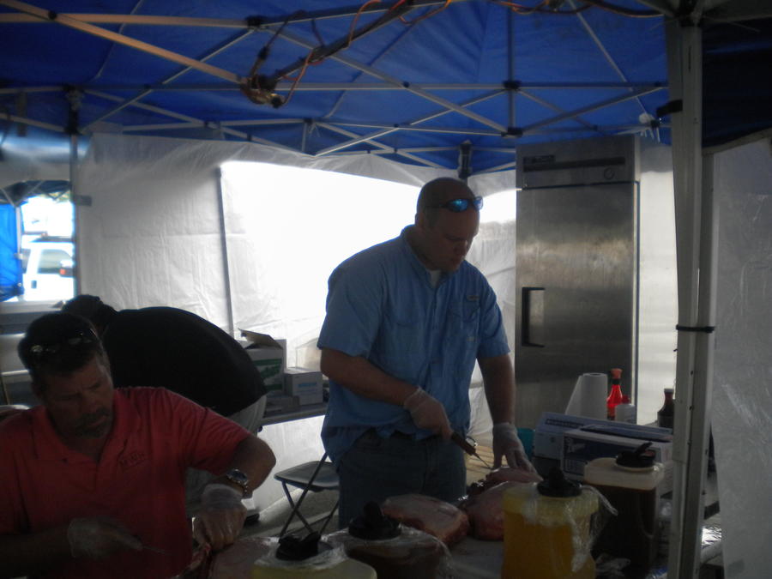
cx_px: 386
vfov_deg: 40.7
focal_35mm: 35
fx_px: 781
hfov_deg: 52.6
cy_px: 290
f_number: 3.1
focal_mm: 6.3
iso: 246
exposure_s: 1/550
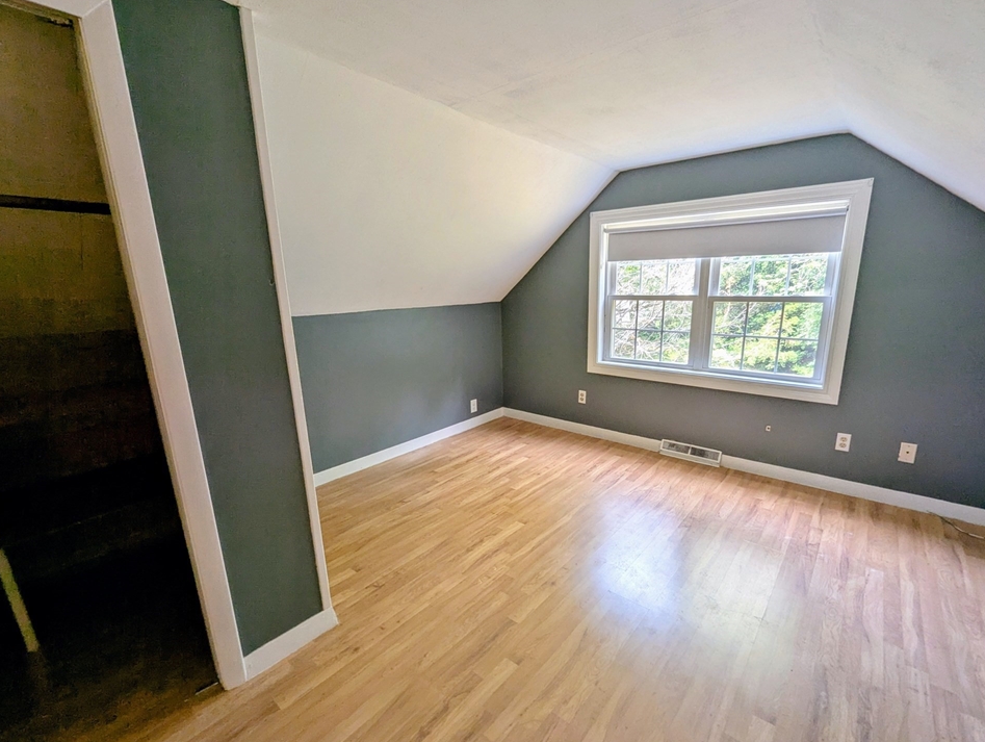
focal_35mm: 14
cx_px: 510
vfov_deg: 85.7
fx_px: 399
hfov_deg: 101.9
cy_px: 390
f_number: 2.2
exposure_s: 1/26.9
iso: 42
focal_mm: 1.95
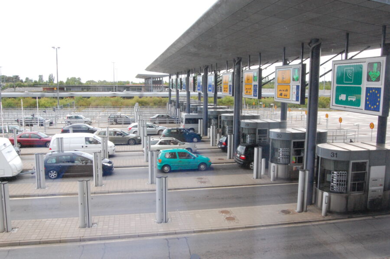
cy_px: 130
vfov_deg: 43.5
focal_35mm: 30
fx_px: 325
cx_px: 195
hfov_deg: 62.0
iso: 1600
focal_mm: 20
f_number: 22
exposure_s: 1/40
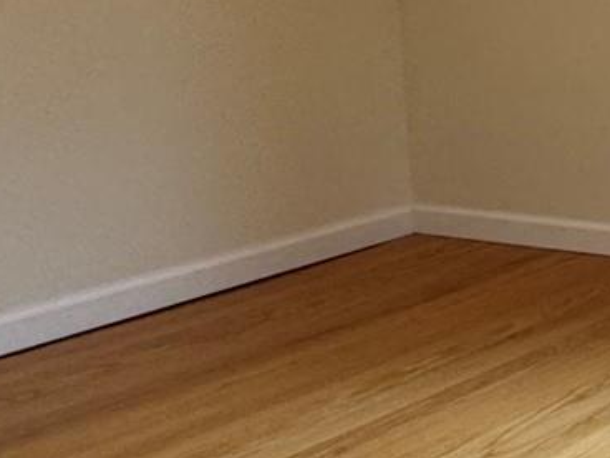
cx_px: 961
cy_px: 173
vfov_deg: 18.9
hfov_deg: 20.6
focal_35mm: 78
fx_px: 1375
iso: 250
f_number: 2.2
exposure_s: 1/120
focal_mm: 2.22
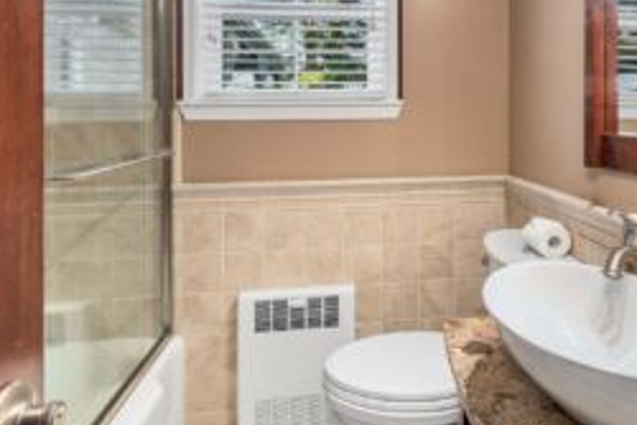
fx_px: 425
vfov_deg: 52.4
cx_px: 400
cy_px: 149
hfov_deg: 72.4
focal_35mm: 24
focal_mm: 15
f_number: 8
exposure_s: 1/13
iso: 1000
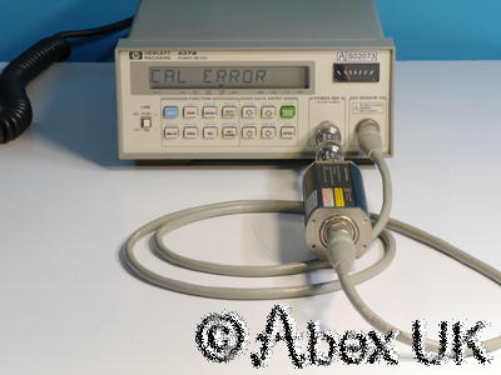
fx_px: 1766
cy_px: 188
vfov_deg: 12.1
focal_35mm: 122
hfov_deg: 16.1
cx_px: 250
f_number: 14
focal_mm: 61
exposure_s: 1/2
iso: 400
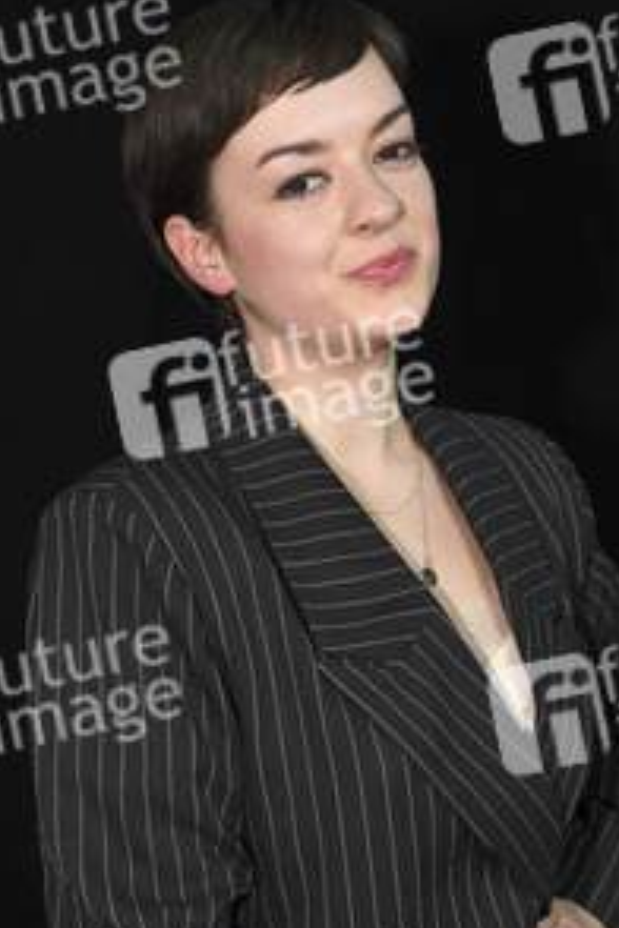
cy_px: 543
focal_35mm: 68
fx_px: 1754
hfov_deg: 20.0
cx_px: 363
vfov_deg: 29.6
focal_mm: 50
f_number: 5.6
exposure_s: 1/400
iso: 1250
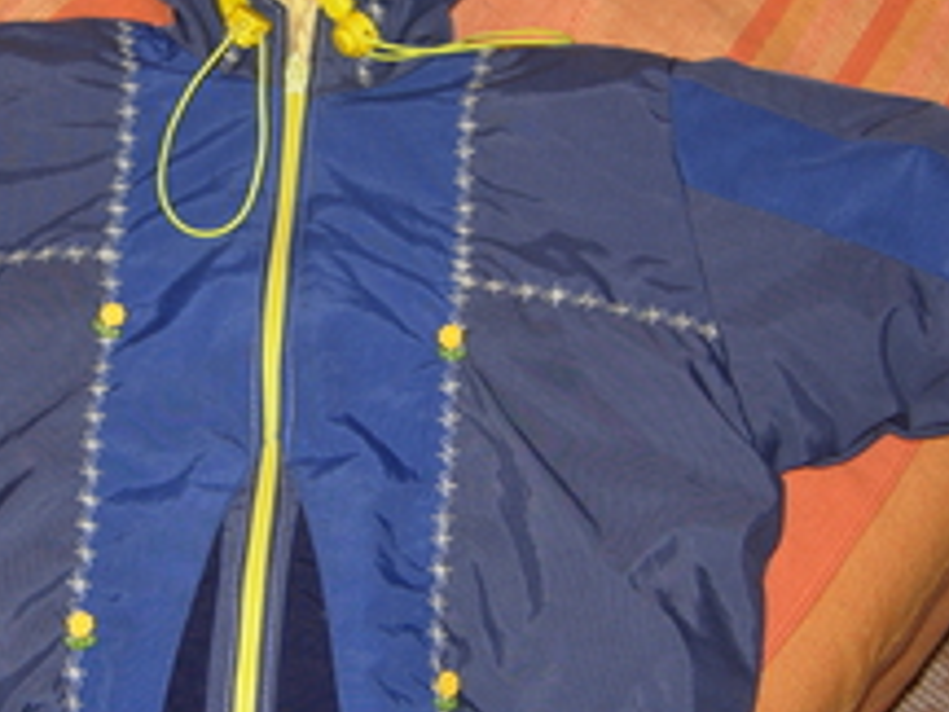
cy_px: 325
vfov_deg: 19.6
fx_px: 2056
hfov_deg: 25.9
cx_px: 330
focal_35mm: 75
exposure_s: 1/45.2
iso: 50
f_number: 2.7
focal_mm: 7.5
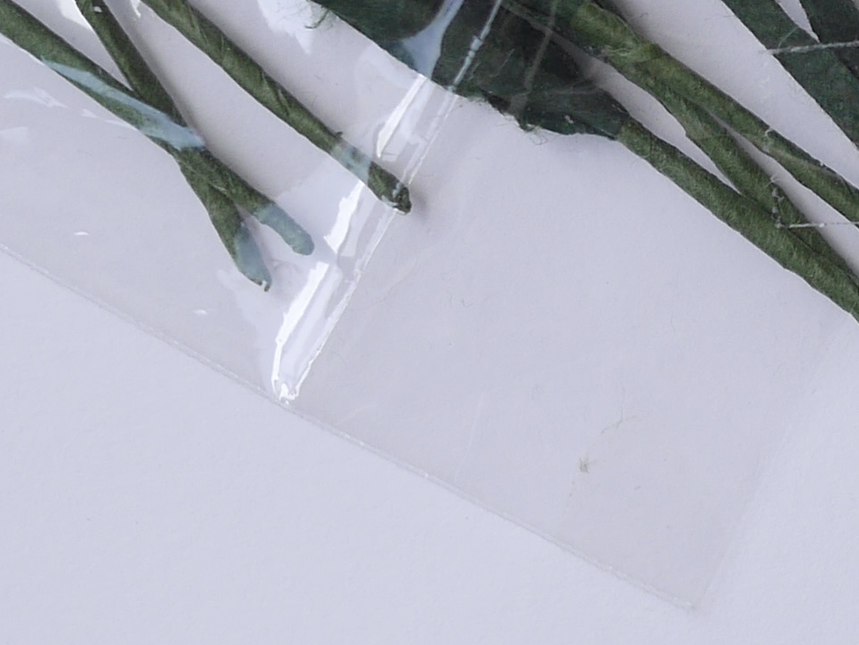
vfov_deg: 7.8
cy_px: -65
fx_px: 4717
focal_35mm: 190
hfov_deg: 10.2
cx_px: 1145
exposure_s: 1/200
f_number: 2.2
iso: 200
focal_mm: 20
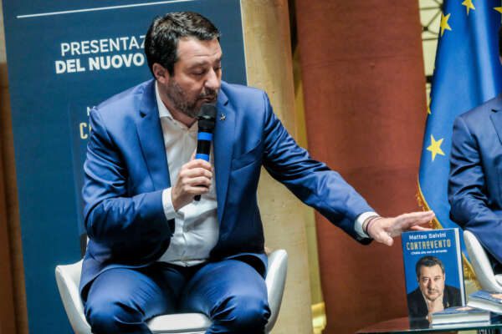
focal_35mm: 150
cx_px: 251
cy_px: 167
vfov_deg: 9.1
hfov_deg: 13.7
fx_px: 2092
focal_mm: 100
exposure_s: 1/200
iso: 8000
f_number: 6.4
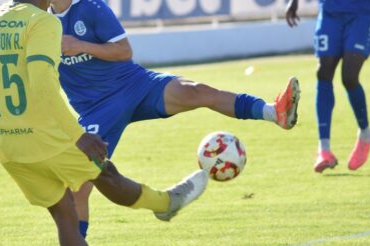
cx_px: 128
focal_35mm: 563
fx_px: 5786
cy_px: 66
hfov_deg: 3.7
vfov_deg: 2.4
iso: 400
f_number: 5.3
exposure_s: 1/800
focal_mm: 220
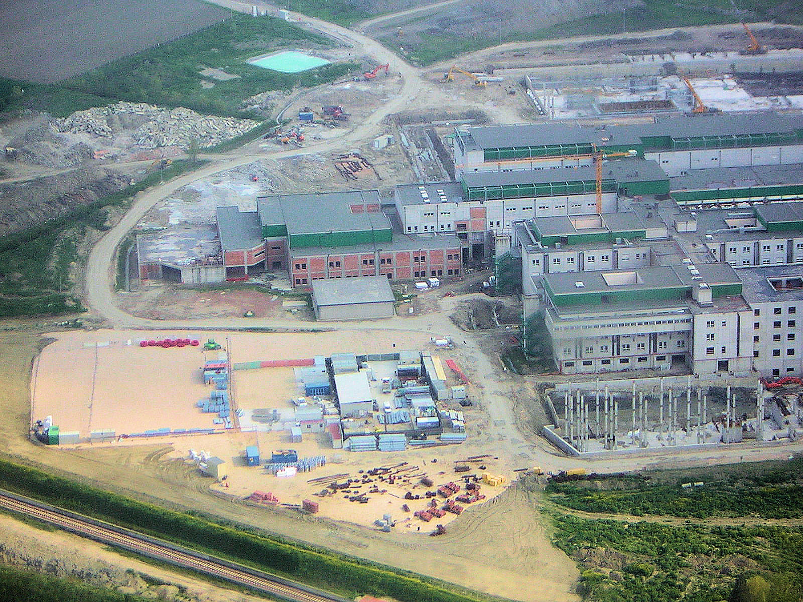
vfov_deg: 13.7
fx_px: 2505
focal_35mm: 108
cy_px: 301
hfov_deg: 18.2
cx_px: 402
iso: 50
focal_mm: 14.1
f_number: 4.7
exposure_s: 1/146
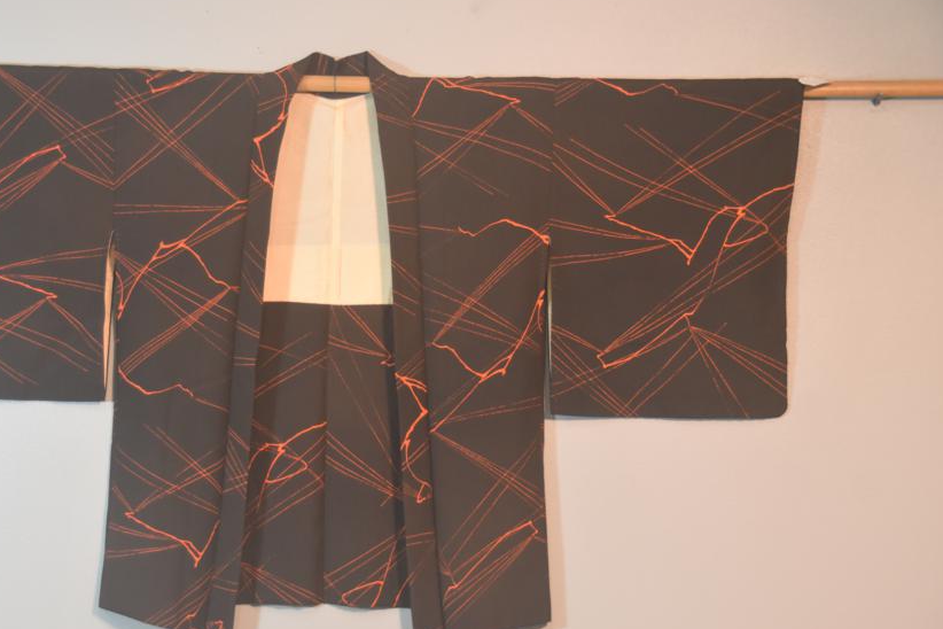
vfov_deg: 15.7
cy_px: 324
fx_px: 2279
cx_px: 330
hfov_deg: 23.3
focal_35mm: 87
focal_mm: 44
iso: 900
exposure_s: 1/60
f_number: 4.5
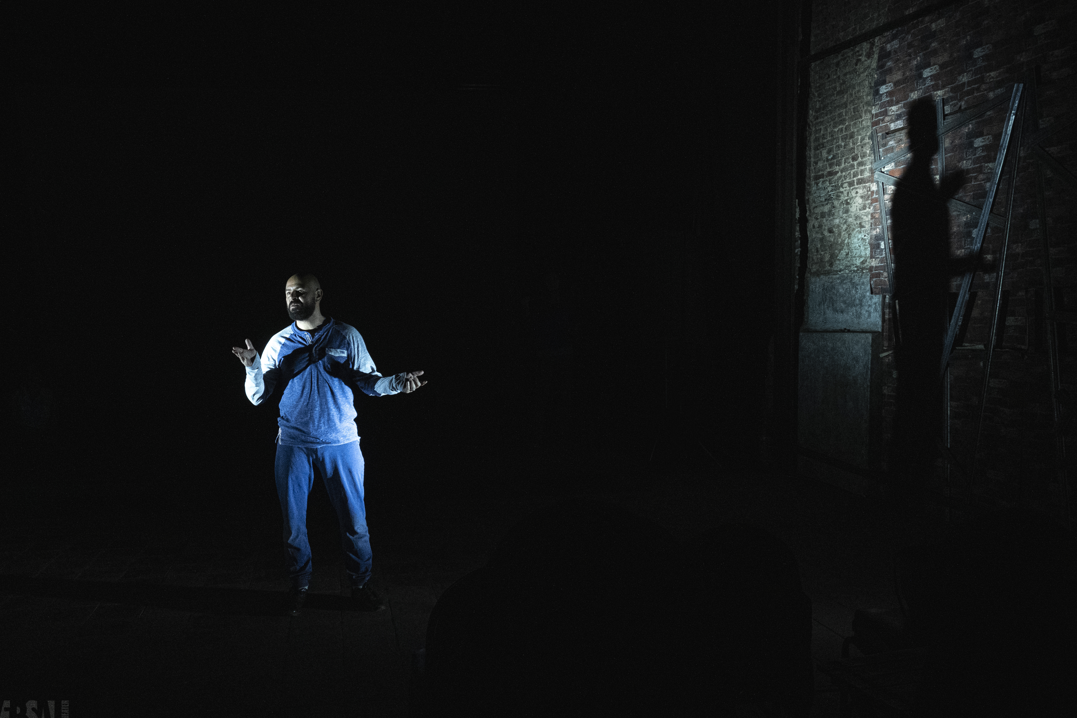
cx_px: 497
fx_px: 897
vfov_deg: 43.6
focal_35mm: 30
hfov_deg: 61.9
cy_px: 352
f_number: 8
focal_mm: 18
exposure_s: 1/125
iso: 6400
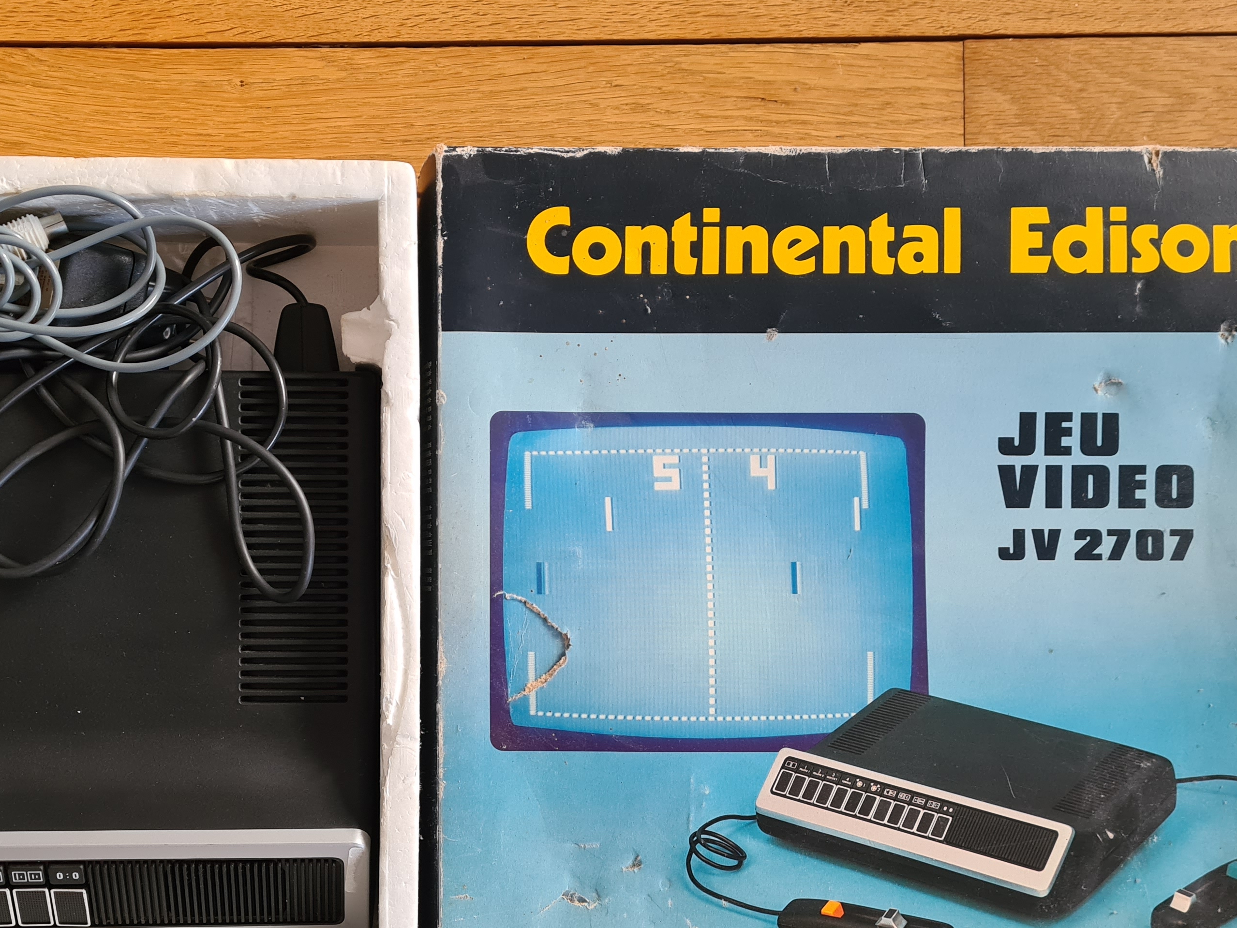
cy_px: 537
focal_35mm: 41
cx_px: 430
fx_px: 1465
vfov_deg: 35.1
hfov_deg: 45.2
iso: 200
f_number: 1.8
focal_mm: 5.4
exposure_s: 1/50
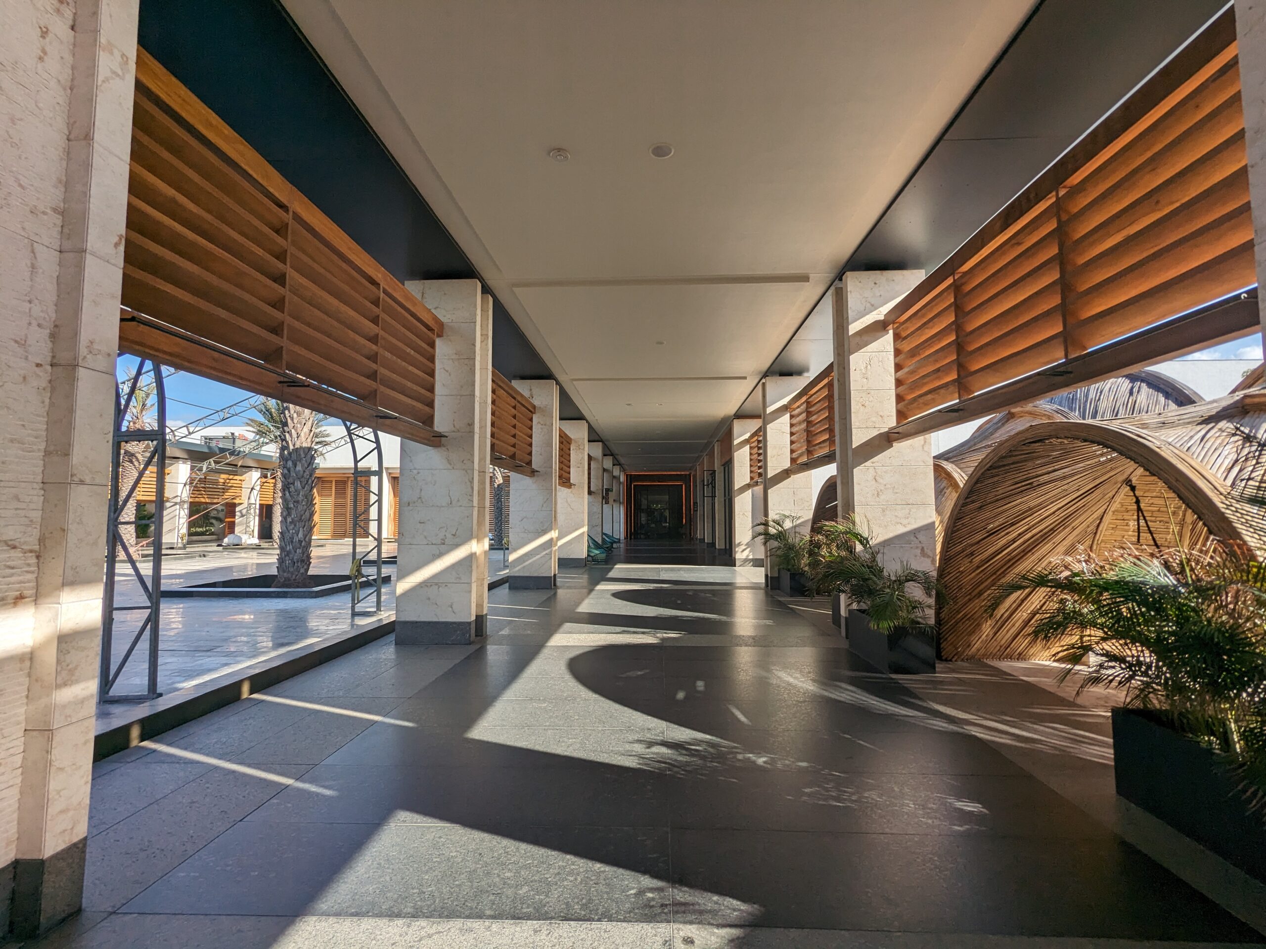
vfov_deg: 78.1
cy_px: 474
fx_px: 585
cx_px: 633
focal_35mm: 16
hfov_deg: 94.5
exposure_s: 1/1068
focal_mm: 2.35
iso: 44
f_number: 2.2
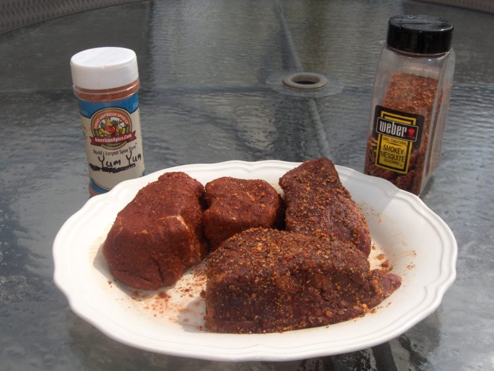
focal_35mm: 39
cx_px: 247
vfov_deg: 36.9
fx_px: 557
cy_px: 186
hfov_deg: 47.8
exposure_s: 1/1031
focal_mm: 8
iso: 100
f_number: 4.8
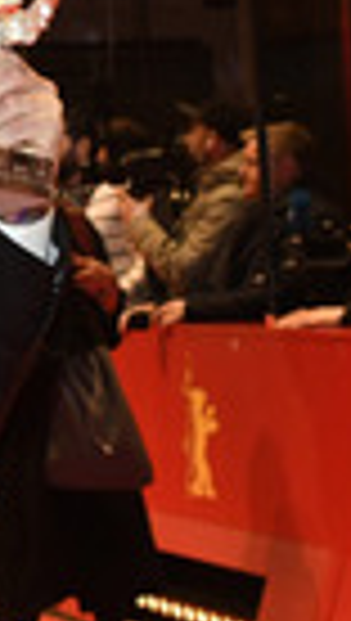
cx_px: -511
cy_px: 306
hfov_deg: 8.9
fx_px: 2028
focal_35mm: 123
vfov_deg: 17.4
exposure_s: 1/125
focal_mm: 24
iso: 1600
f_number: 6.3
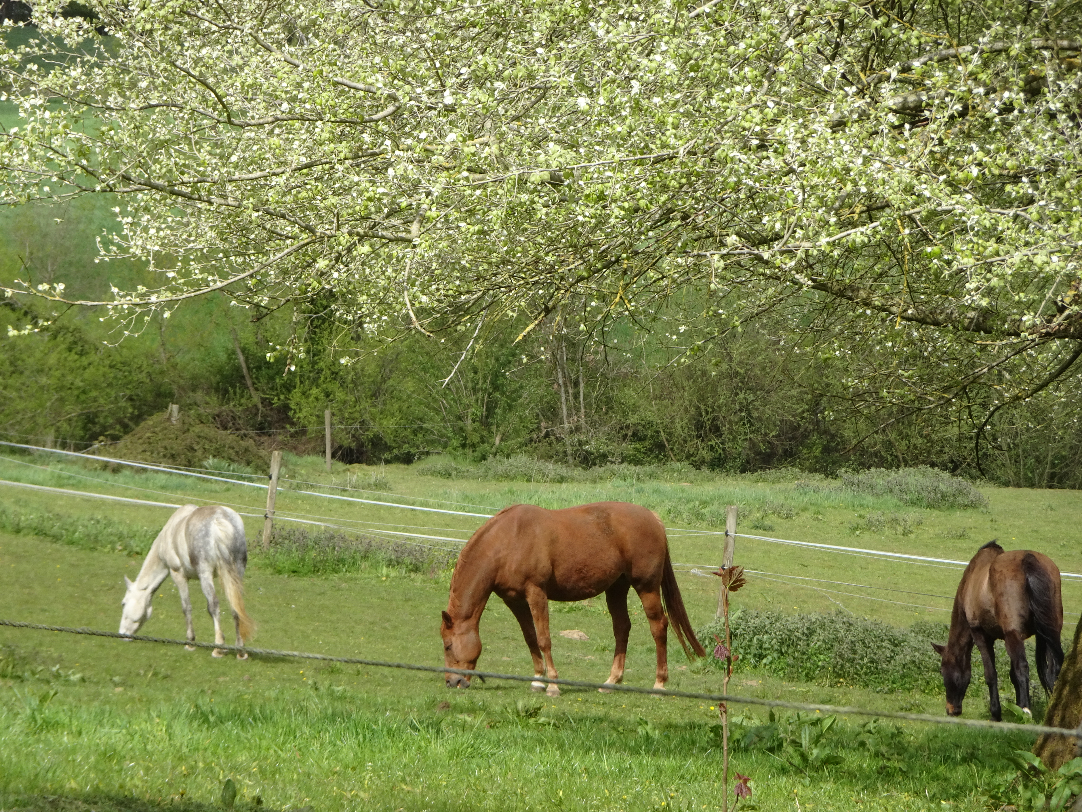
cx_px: 541
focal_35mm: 212
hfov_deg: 9.3
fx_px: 6627
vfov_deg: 7.0
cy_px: 406
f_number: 6.3
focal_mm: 36.24
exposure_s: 1/250
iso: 100
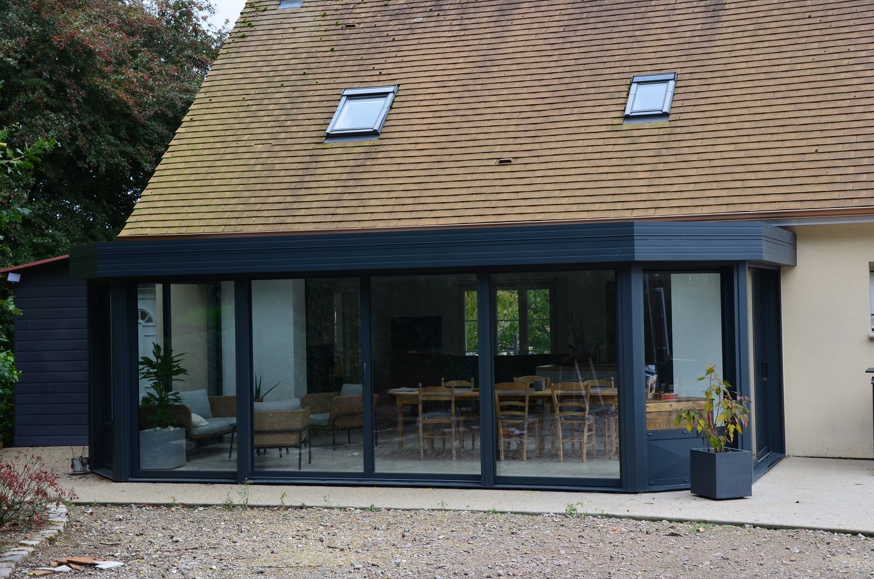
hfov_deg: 33.5
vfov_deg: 22.5
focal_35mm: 60
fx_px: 1454
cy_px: 290
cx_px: 437
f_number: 10
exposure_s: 1/80
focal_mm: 40
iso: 200
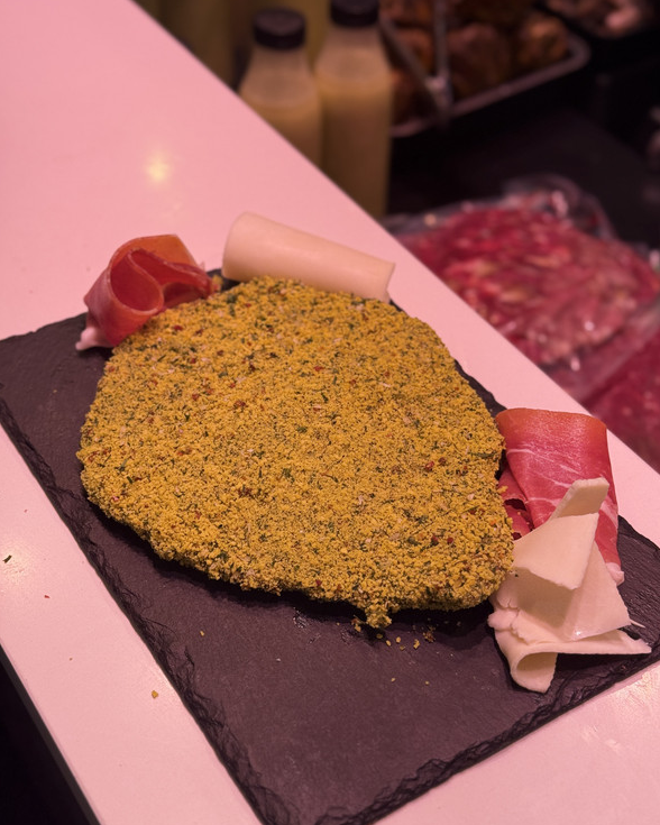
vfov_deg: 36.6
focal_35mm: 51
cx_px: 333
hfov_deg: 29.7
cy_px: 437
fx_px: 1245
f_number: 1.78
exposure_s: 1/318
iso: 64
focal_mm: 6.76
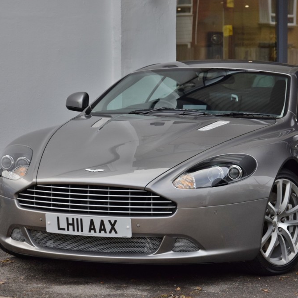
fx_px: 1325
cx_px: 175
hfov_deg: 12.8
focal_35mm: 136
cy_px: 149
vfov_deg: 12.8
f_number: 5.3
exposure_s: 1/250
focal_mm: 70
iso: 720
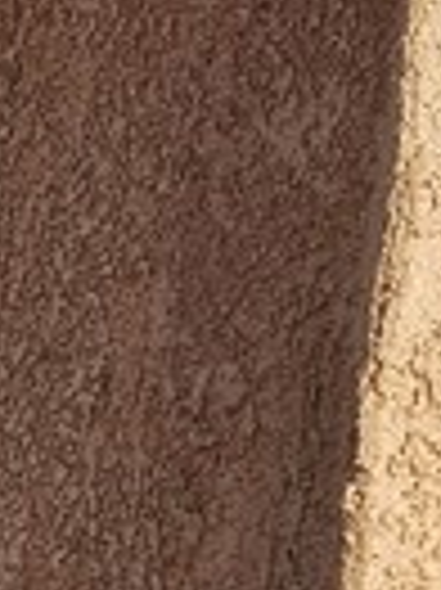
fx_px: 3063
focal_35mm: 180
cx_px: -1202
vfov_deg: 9.8
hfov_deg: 6.8
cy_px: 1356
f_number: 1.7
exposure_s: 1/377
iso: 10
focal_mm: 6.3
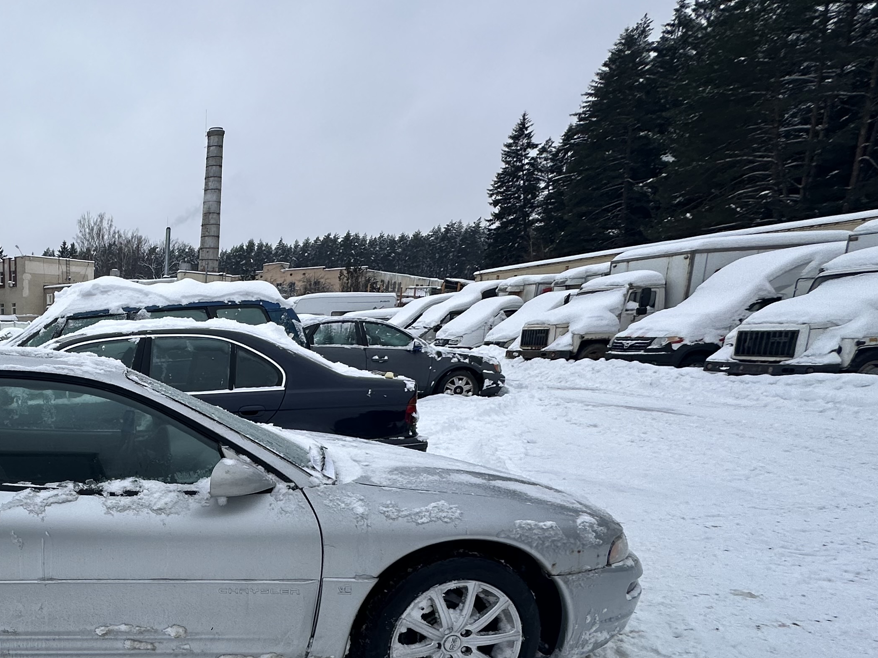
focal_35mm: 27
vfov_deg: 49.0
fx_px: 685
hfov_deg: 54.9
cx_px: 57
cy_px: 505
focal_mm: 2.22
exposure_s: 1/344
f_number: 2.2
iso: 40
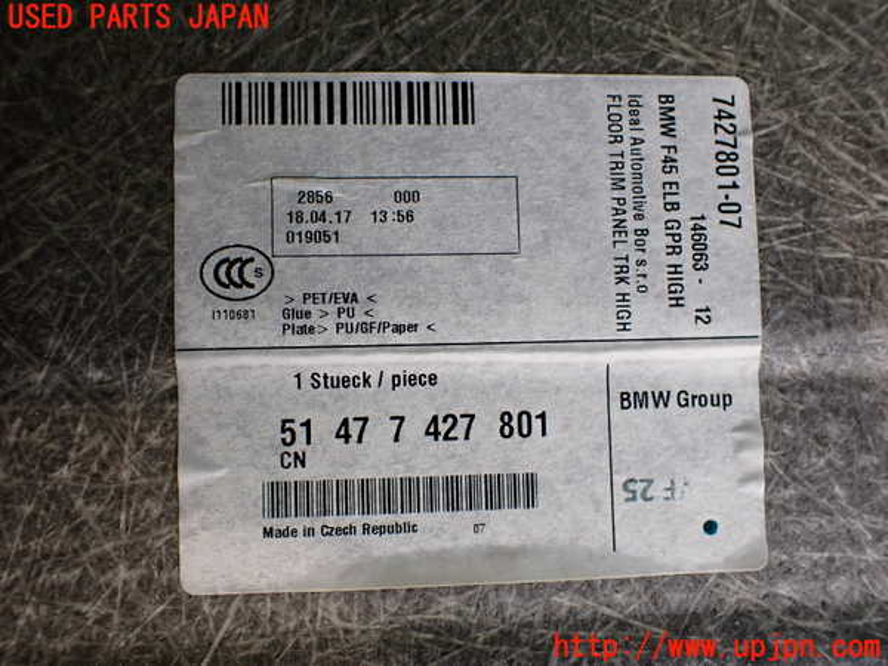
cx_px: 444
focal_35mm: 30
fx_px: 770
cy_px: 333
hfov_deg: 60.0
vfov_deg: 46.8
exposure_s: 1/125
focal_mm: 5.4
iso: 250
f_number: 2.3
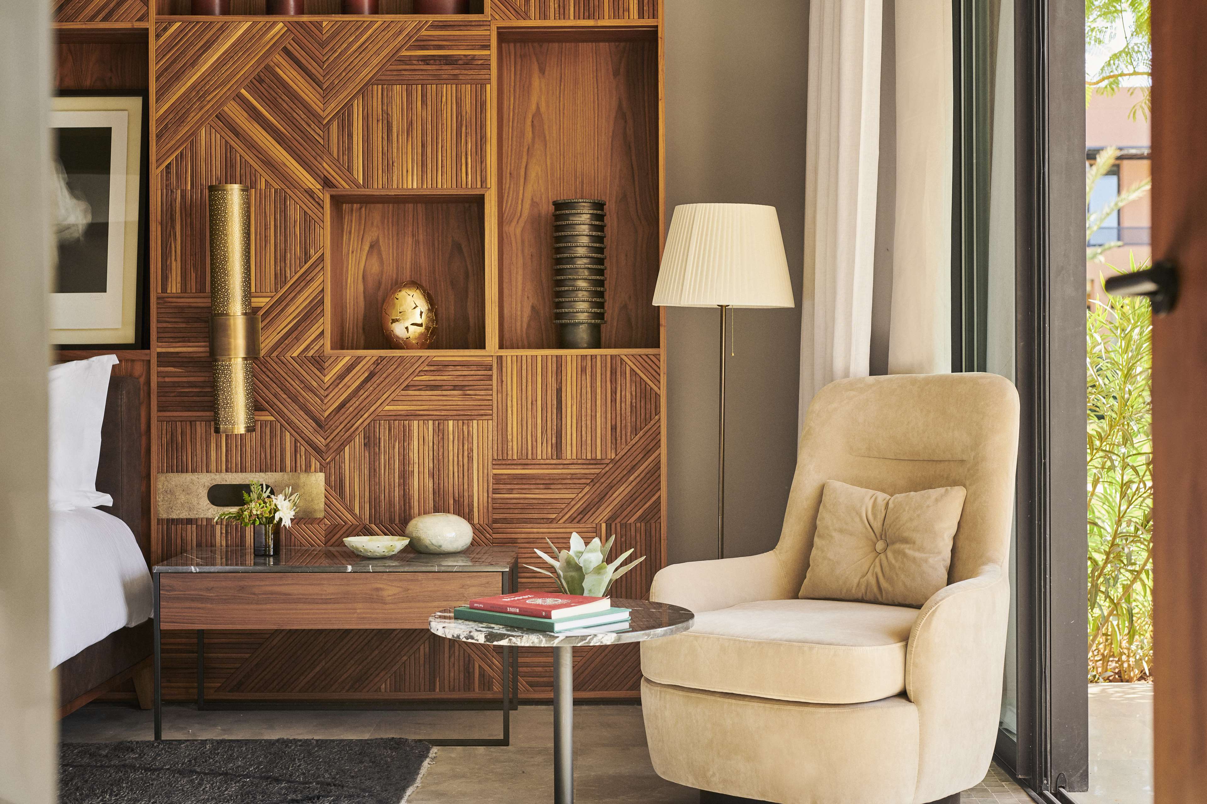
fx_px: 1676
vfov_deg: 27.0
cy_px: 402
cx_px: 604
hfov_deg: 39.6
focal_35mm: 50
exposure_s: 1/80
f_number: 5.6
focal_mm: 50
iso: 200
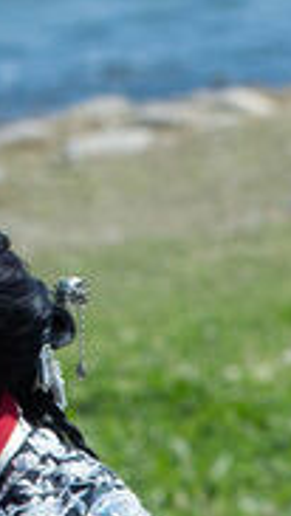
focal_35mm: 630
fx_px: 8638
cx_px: 297
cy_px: 758
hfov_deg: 1.9
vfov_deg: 3.4
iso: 100
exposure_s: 1/640
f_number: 5
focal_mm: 105
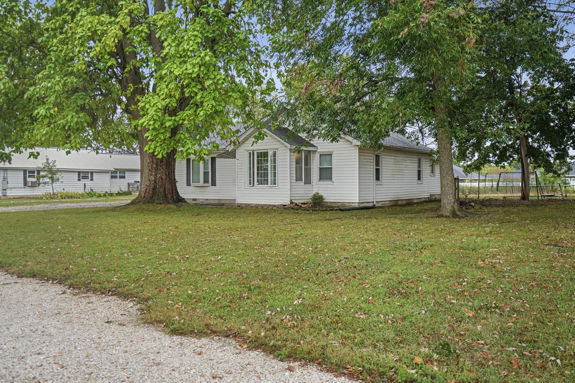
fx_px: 479
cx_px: 288
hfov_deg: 61.9
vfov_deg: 43.6
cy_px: 192
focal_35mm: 30
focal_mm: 30
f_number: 4
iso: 400
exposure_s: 1/160
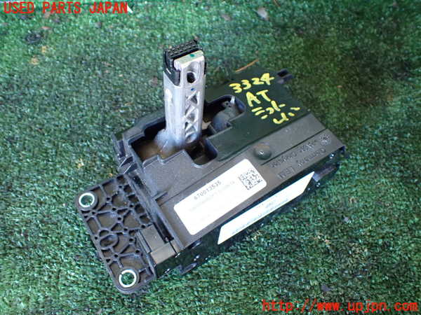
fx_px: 365
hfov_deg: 60.0
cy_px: 158
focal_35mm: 30
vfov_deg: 46.8
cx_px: 210
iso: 800
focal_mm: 5.4
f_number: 2.3
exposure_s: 1/50
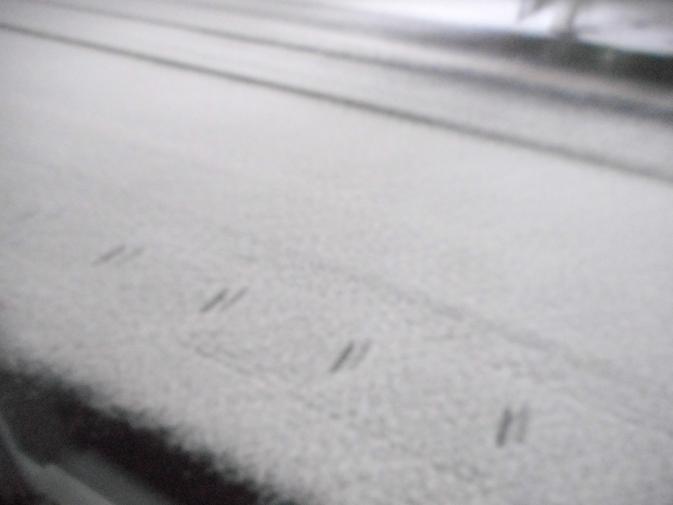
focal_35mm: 25
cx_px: 336
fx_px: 486
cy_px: 252
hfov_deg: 69.4
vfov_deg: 54.9
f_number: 3.7
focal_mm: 4.5
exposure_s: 1/1.6
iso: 800
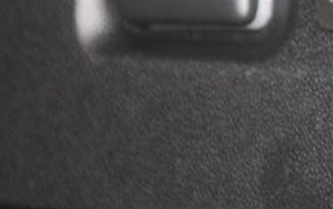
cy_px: -76
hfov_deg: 6.6
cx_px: 462
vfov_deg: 4.2
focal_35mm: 315
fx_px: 2861
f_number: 2.8
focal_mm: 70
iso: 1600
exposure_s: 1/2.5
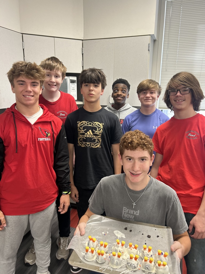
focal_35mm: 26
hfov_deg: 53.1
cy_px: 137
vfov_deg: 67.3
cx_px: 102
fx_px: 205
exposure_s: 1/60
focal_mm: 5.7
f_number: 1.5
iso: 125
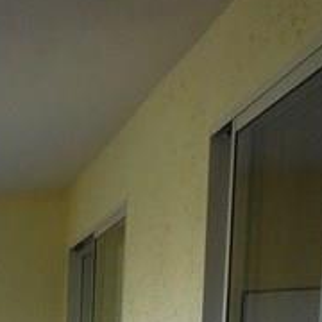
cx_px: -524
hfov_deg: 11.0
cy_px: 617
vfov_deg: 12.4
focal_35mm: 126
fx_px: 1326
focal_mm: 4.5
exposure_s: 1/30
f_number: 3.4
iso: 180
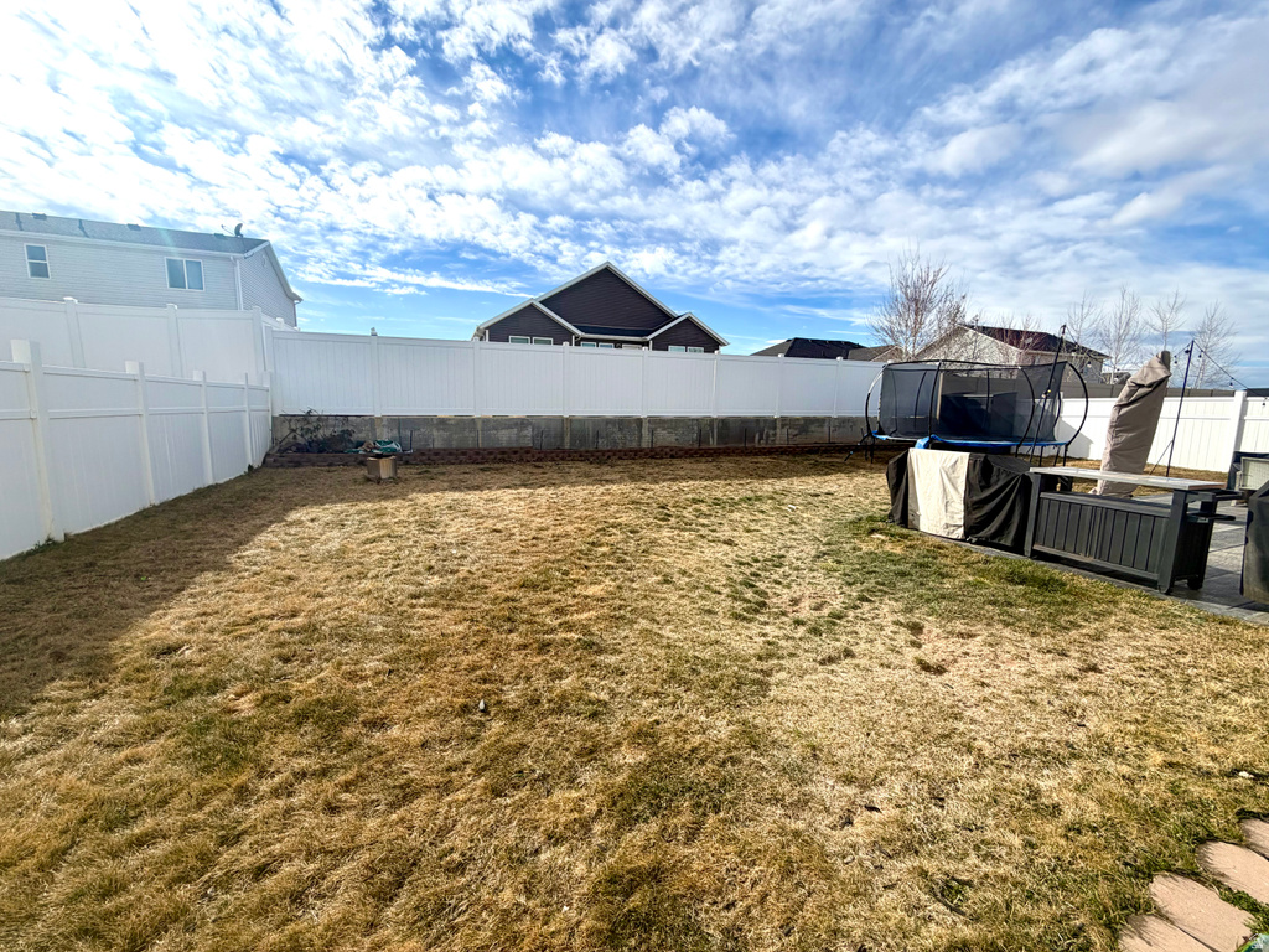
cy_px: 476
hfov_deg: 102.1
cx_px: 634
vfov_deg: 85.7
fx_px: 513
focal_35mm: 14
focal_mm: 2.22
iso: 25
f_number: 2.2
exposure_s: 1/1259
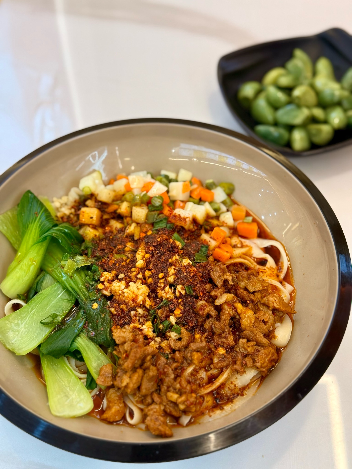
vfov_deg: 39.7
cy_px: 234
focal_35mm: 48
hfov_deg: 30.3
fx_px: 651
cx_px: 176
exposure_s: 1/100
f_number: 1.78
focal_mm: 6.76
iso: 64
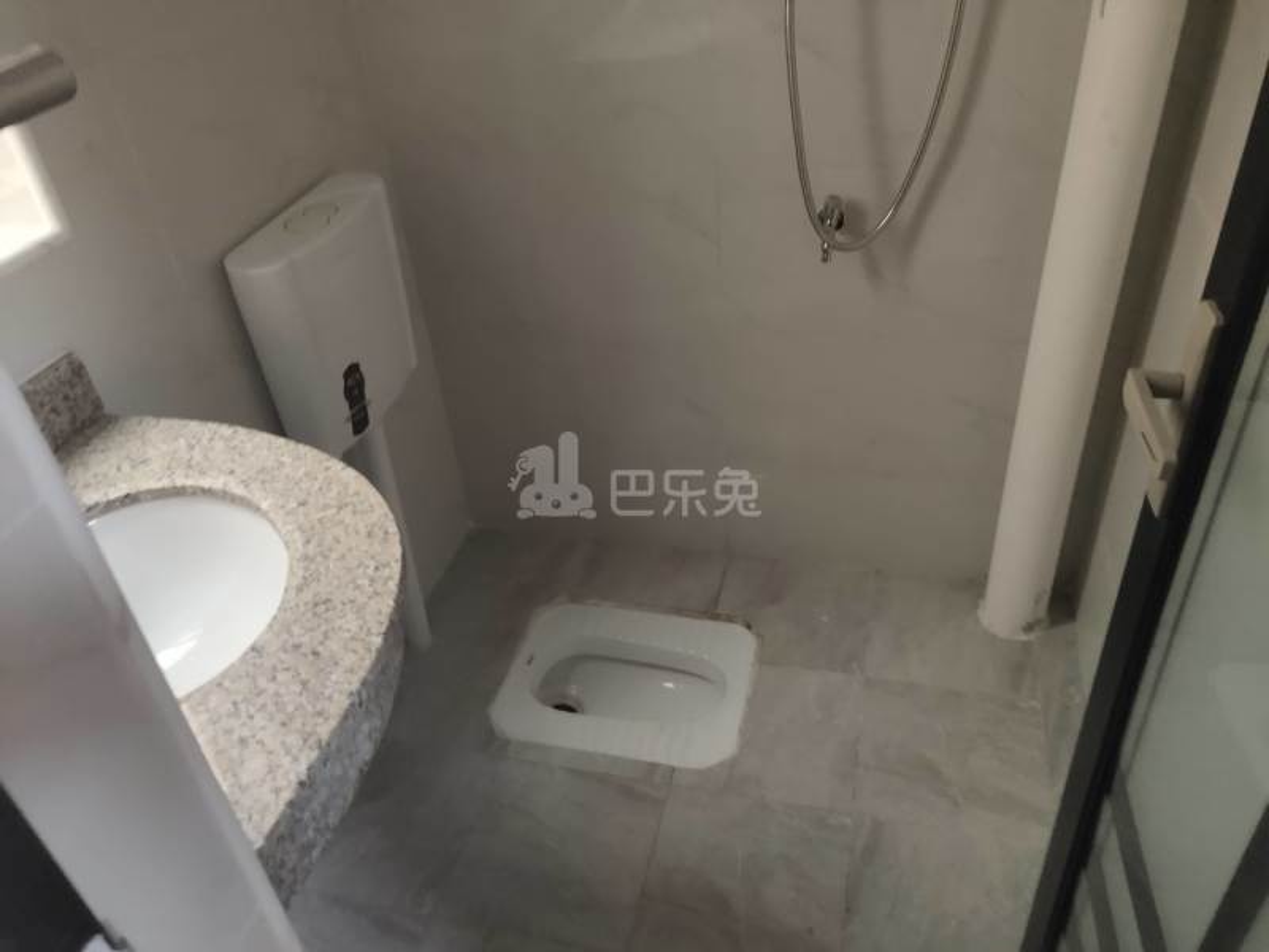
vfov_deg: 46.8
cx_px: 634
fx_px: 1100
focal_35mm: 30
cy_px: 476
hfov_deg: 60.0
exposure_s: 1/33
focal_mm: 4.35
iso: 738
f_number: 1.79
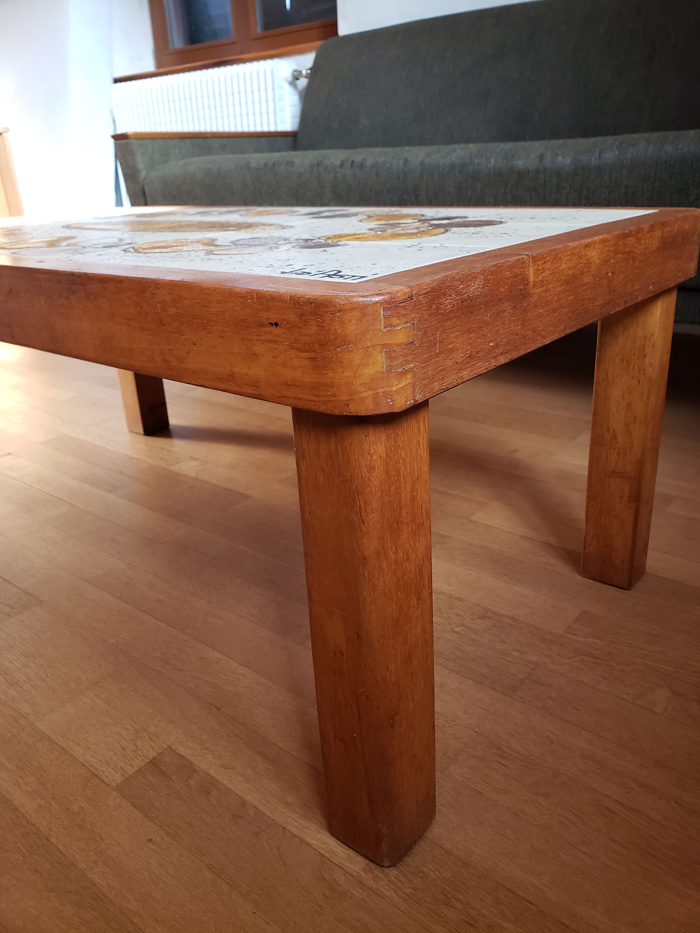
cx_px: 350
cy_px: 466
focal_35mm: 26
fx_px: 701
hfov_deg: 53.1
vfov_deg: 67.3
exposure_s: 1/50
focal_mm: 4.3
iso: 320
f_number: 2.4
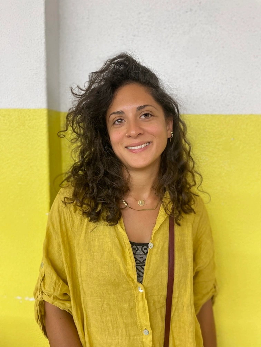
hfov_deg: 53.1
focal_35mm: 26
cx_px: 130
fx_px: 261
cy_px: 174
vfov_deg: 67.3
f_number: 1.6
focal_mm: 4.2
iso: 160
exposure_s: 1/50
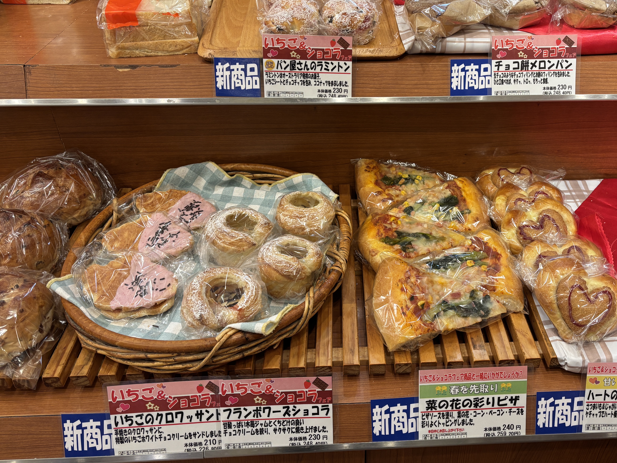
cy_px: 199
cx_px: 374
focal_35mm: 32
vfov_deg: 44.0
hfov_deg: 56.3
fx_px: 570
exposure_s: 1/120
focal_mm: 5.96
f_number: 1.6
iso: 125
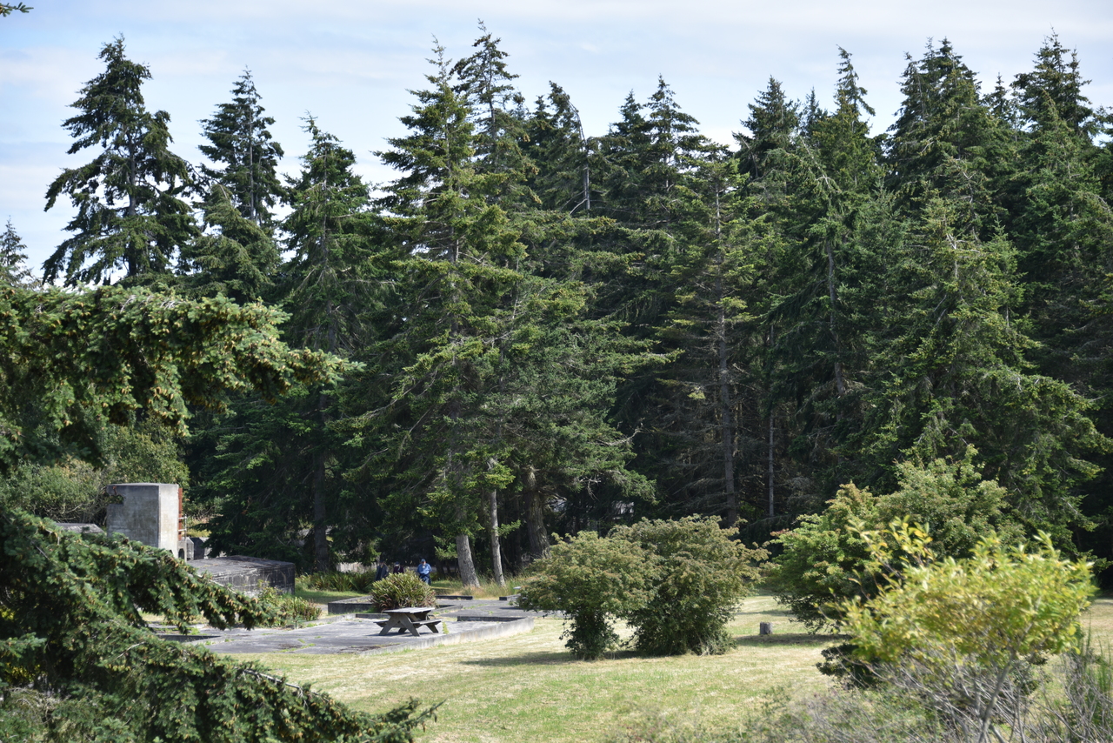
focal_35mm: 122
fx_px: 3772
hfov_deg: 16.8
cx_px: 556
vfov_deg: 11.2
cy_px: 372
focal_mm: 122
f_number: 5.6
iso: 110
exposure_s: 1/250
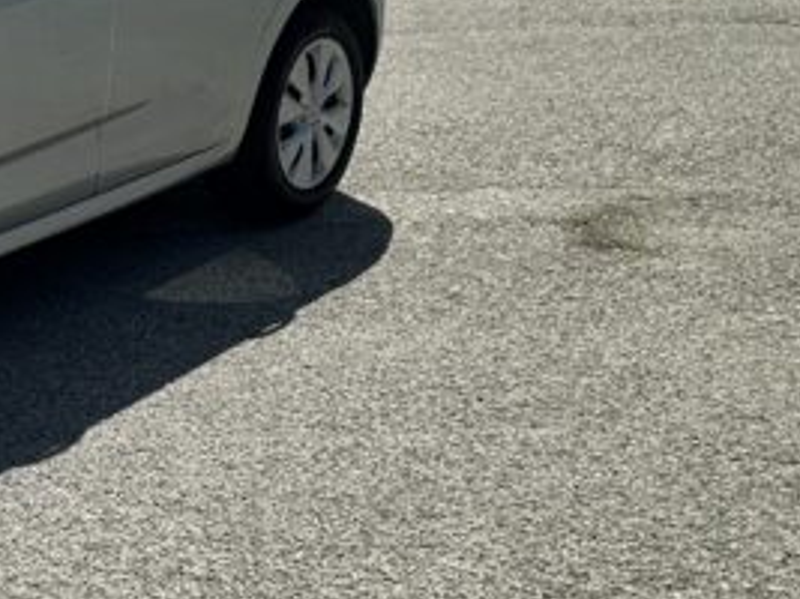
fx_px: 970
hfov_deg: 30.1
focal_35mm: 42
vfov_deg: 34.3
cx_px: -348
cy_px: 255
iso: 50
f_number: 2.2
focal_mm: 2.22
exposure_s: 1/2681
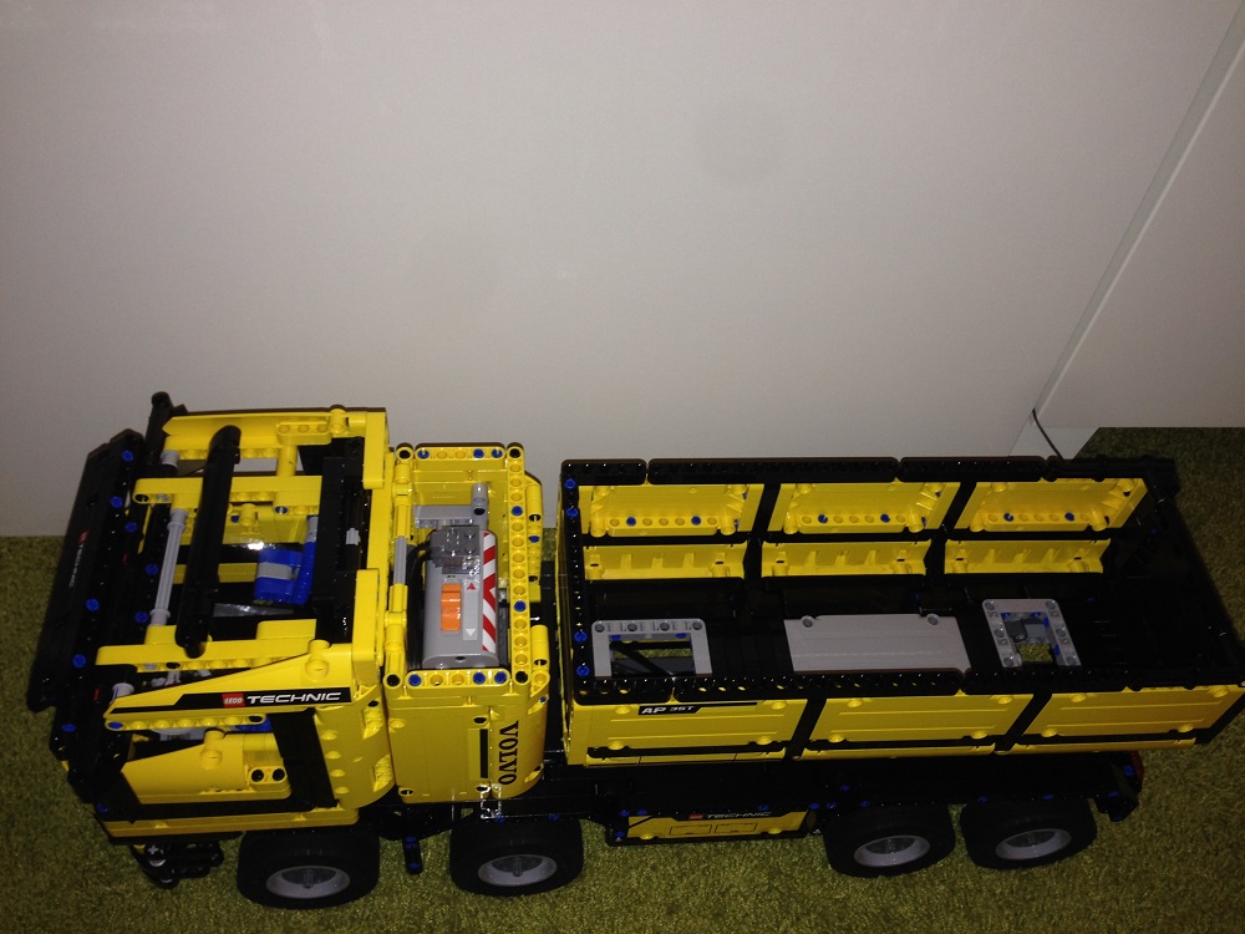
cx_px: 622
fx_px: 1187
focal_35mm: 33
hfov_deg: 55.4
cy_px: 467
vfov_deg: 42.9
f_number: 2.4
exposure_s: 1/23
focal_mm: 4.12
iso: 50
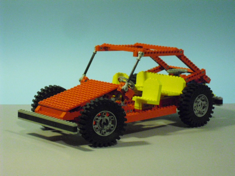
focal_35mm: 107
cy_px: 88
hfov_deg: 18.4
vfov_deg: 13.8
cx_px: 118
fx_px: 726
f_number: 5.6
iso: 800
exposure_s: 1/15
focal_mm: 18.9
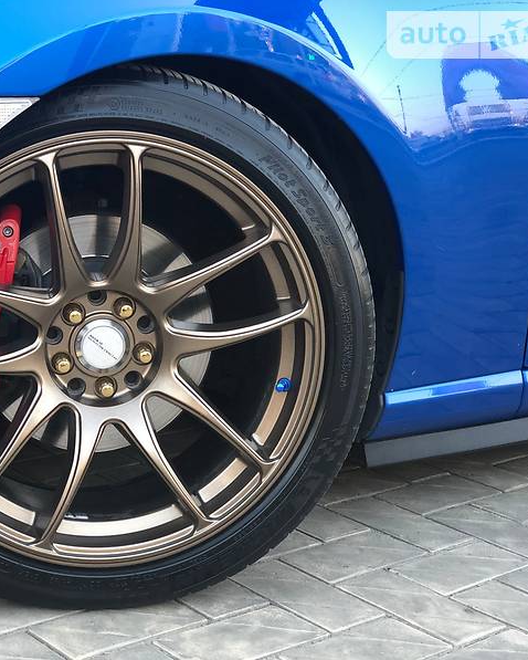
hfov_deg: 22.2
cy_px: 329
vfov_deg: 27.9
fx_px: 1328
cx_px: 120
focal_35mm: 68
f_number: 2.4
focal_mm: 6
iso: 80
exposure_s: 1/50
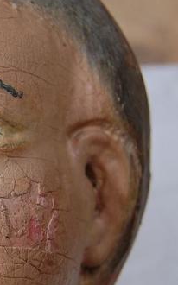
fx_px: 862
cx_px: -66
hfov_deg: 11.4
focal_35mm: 111
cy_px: 185
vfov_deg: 18.7
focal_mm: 30
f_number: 4.2
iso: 400
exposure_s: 1/50
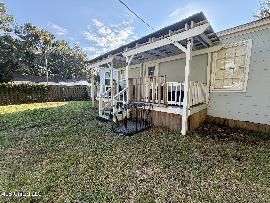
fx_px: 109
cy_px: 102
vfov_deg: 85.7
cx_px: 135
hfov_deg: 102.1
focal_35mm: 14
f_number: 2.2
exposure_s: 1/226
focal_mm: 2.22
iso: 64
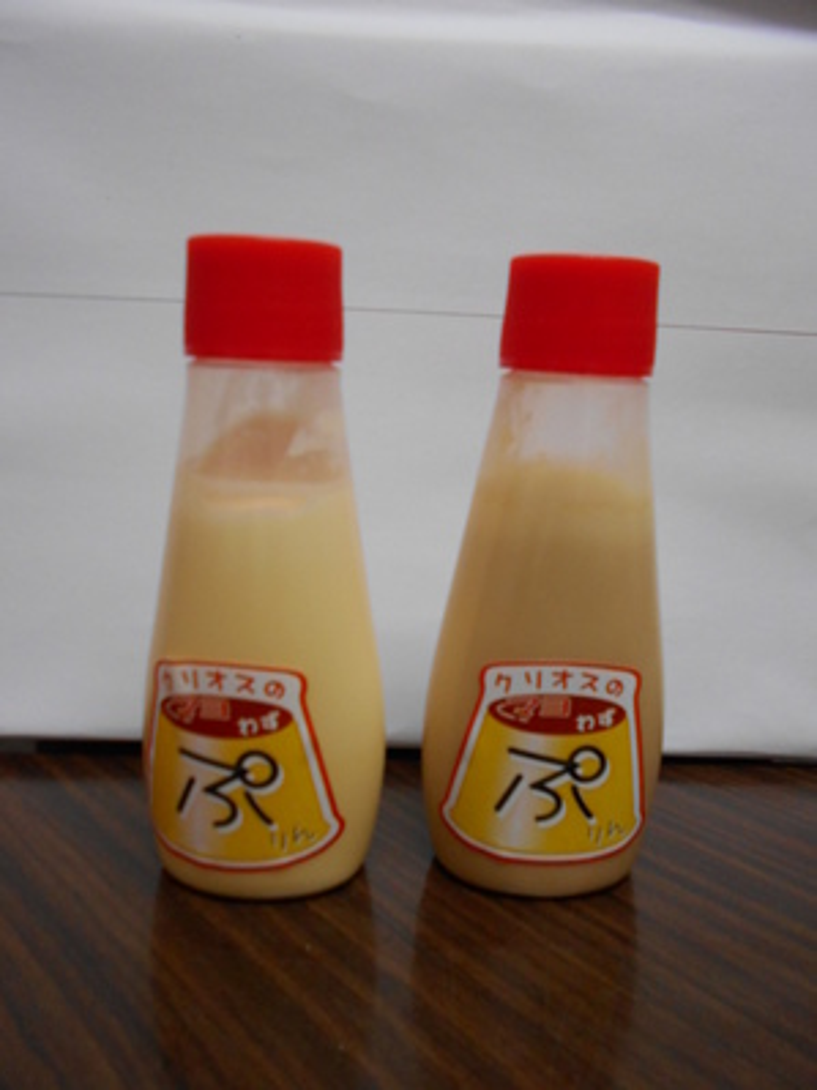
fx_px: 819
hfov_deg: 53.0
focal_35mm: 26
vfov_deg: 67.3
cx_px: 408
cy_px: 545
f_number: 3.2
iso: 320
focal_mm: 4.6
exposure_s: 1/30
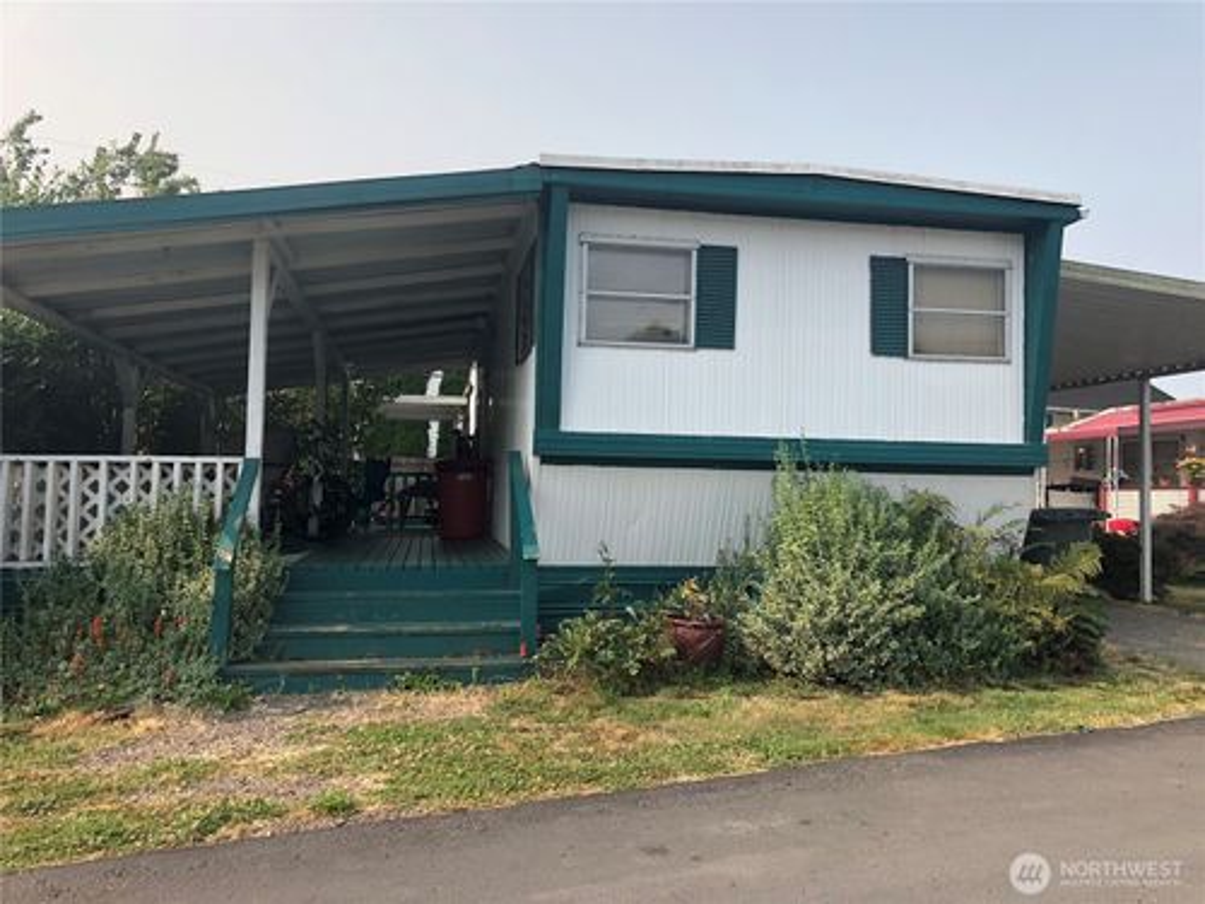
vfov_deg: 49.7
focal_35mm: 28
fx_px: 975
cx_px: 602
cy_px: 452
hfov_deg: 63.4
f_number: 1.8
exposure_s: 1/1171
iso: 20
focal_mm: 4
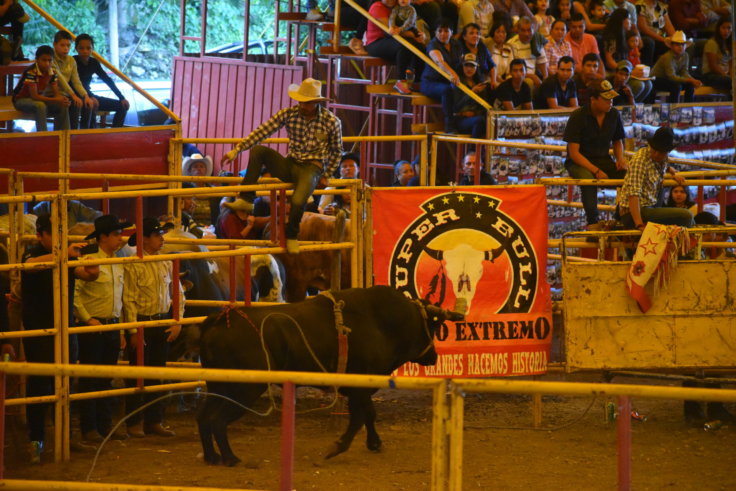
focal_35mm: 218
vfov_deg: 6.3
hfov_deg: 9.5
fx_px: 4447
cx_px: 368
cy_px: 246
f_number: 4.8
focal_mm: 145
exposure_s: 1/250
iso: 4000
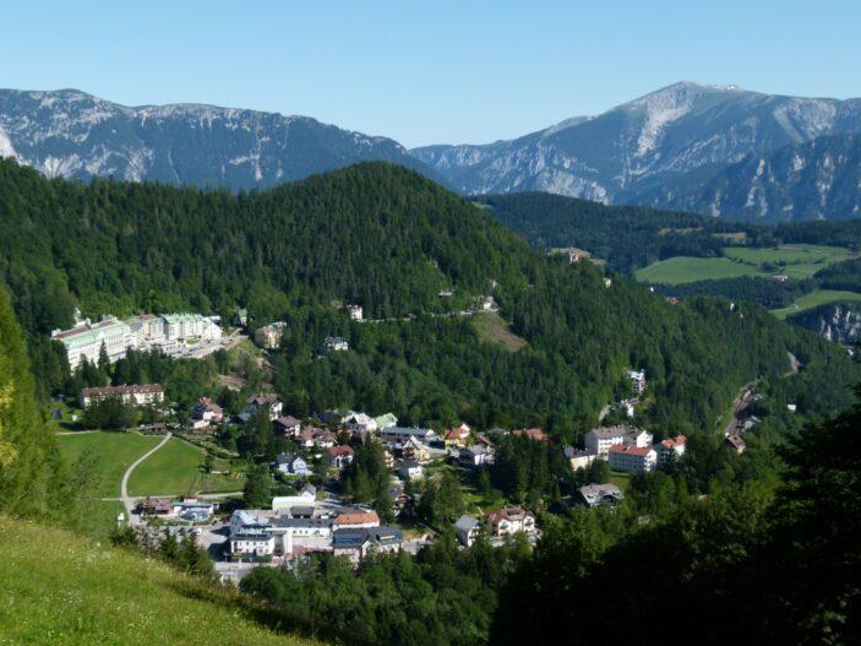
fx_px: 1467
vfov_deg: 24.8
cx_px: 442
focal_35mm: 59
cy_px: 335
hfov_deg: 32.7
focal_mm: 9.7
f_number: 4
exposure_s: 1/800
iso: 100
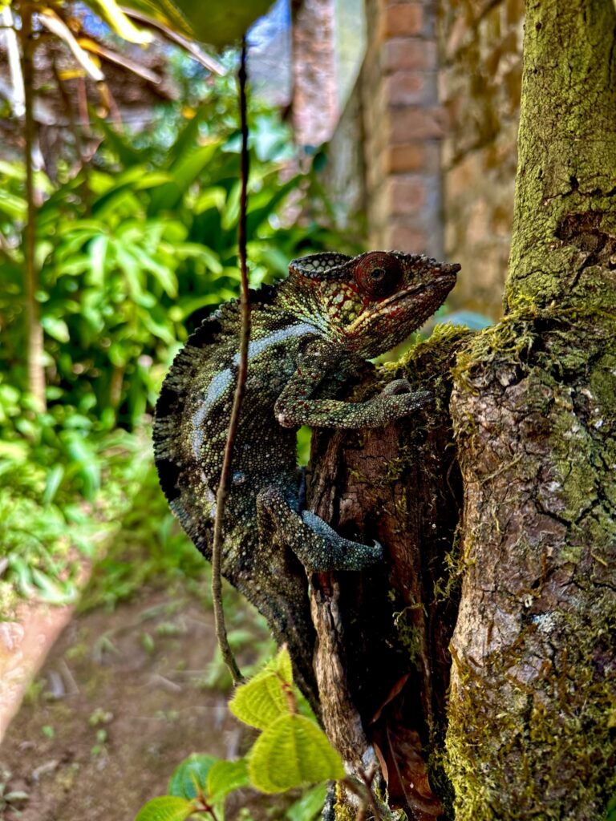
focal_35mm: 24
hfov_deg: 56.8
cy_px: 410
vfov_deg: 71.6
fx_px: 569
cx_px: 308
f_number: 1.78
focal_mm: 6.86
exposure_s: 1/254
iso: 80
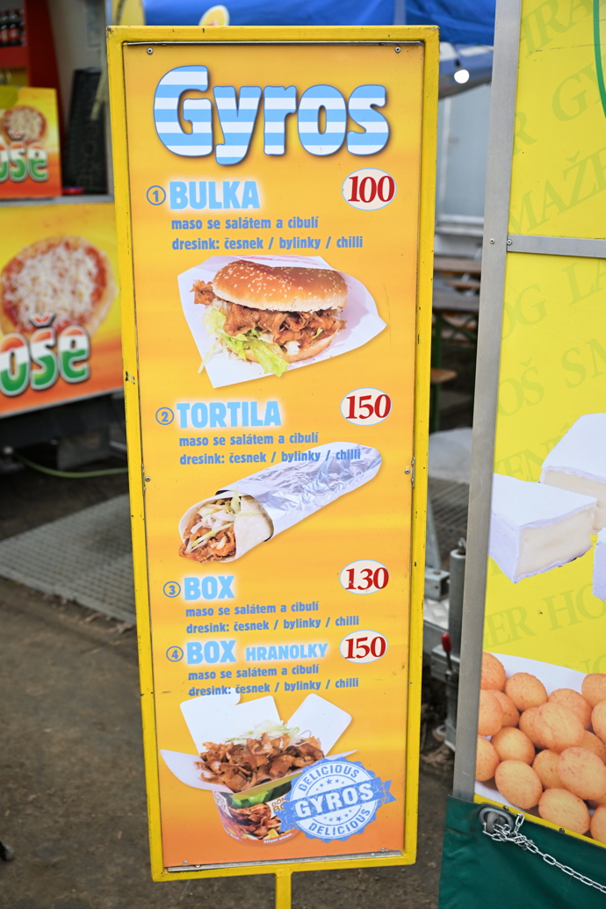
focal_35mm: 43
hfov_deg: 31.2
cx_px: 303
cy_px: 454
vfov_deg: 45.4
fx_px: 1086
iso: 1250
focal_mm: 43
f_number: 3.5
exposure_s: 1/640
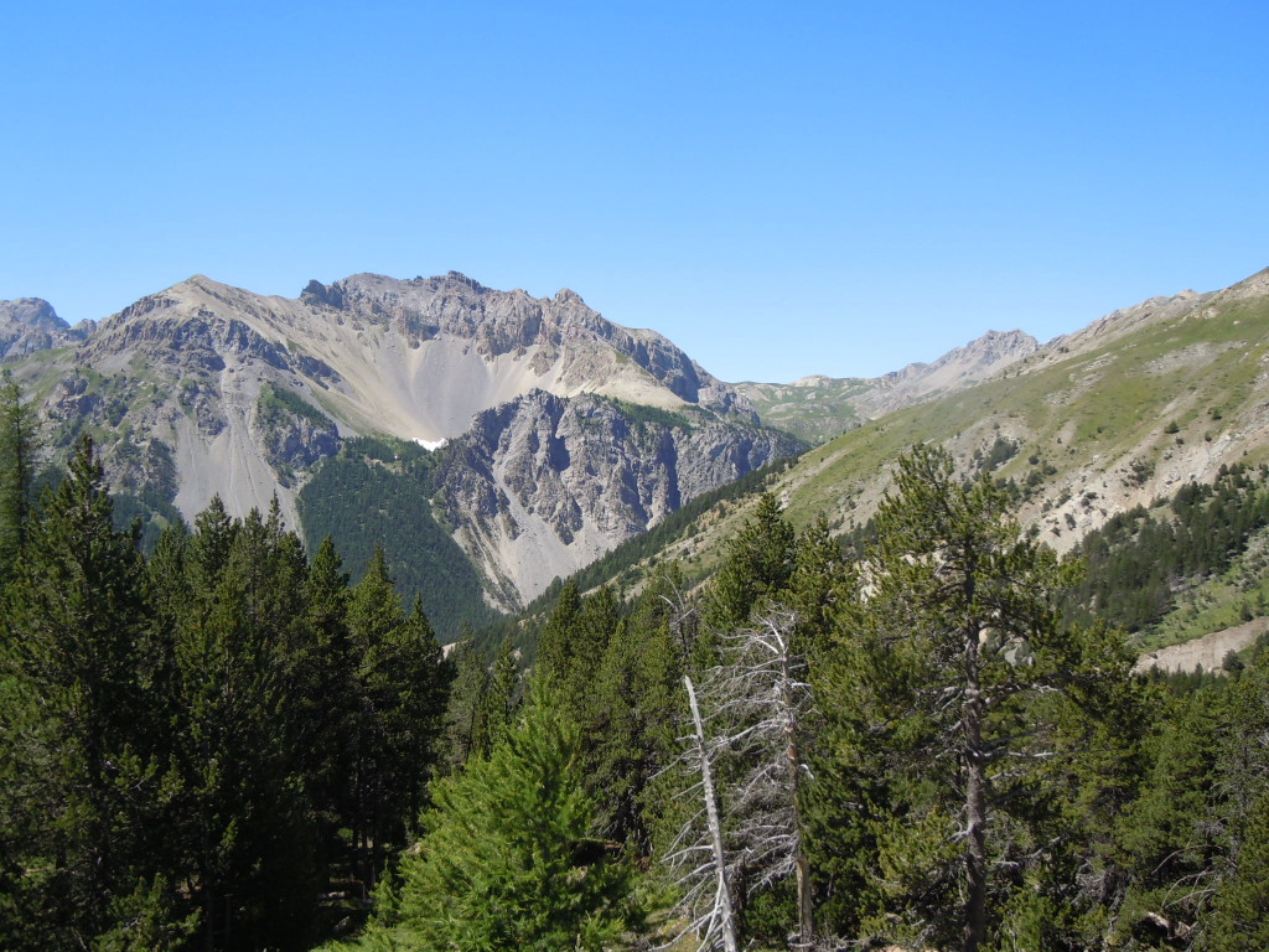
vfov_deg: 46.8
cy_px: 476
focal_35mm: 30
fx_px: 1100
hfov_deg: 60.0
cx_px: 634
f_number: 3.5
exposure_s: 1/640
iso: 100
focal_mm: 5.4
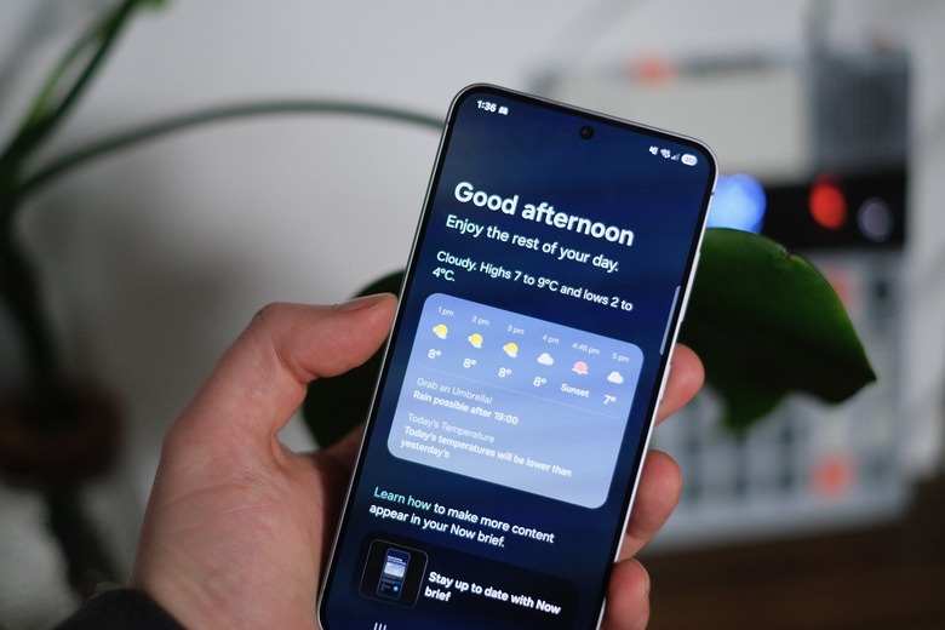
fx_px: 1391
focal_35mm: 53
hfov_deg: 37.5
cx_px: 472
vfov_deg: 25.5
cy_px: 315
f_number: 1.4
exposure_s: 1/200
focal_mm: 35
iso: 800
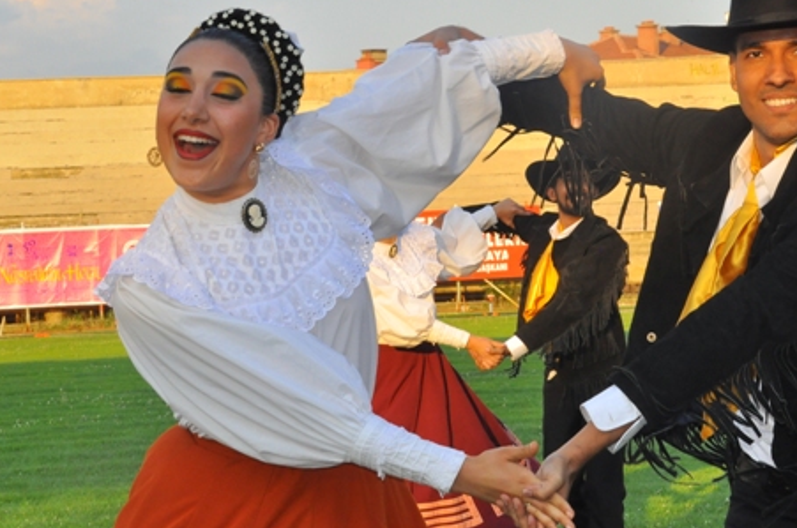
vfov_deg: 10.3
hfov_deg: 15.5
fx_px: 2917
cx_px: 521
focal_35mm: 132
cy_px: 239
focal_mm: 62
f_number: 18
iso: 800
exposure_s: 1/200
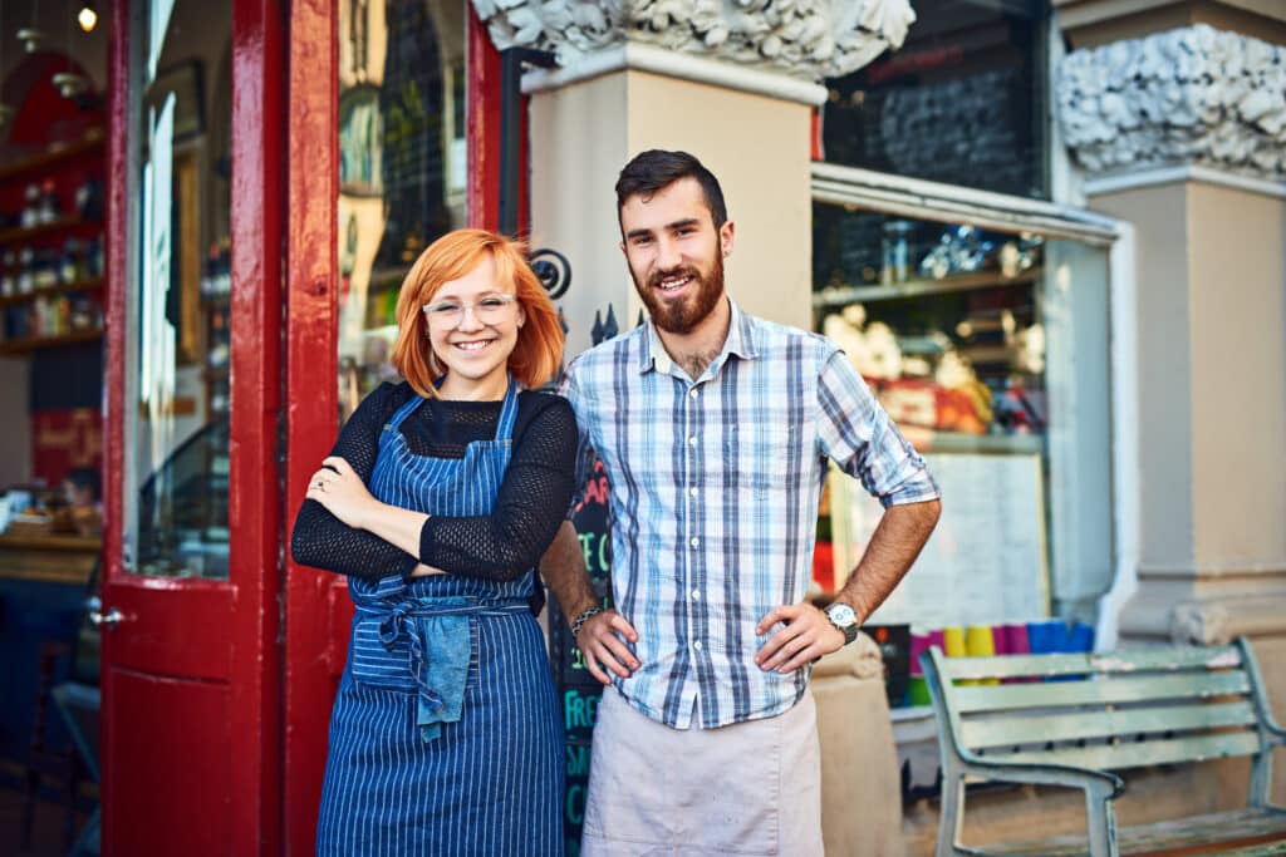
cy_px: 428
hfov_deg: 39.6
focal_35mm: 50
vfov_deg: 27.0
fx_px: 1786
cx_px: 643
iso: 320
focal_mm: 50
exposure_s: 1/500
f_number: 2
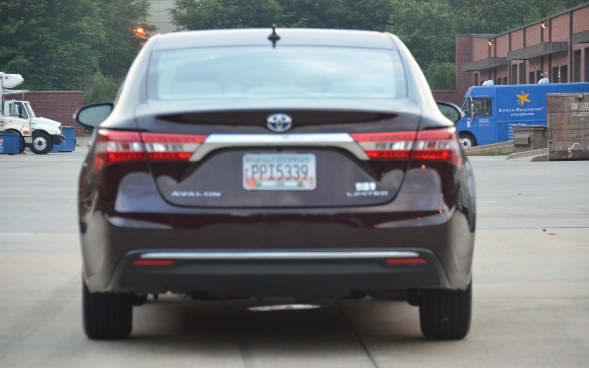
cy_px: 175
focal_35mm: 172
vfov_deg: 7.6
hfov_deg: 12.2
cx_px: 294
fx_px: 2761
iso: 1600
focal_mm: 112
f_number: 5.3
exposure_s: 1/250
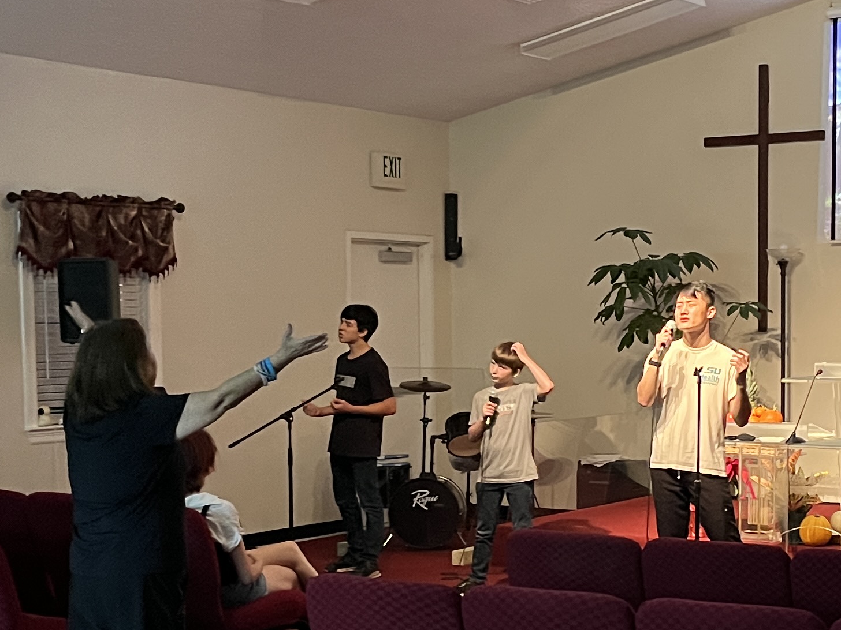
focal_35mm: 72
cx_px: 615
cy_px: 442
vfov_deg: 20.3
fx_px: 1749
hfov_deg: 26.7
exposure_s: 1/40
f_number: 1.6
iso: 640
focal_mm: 5.1
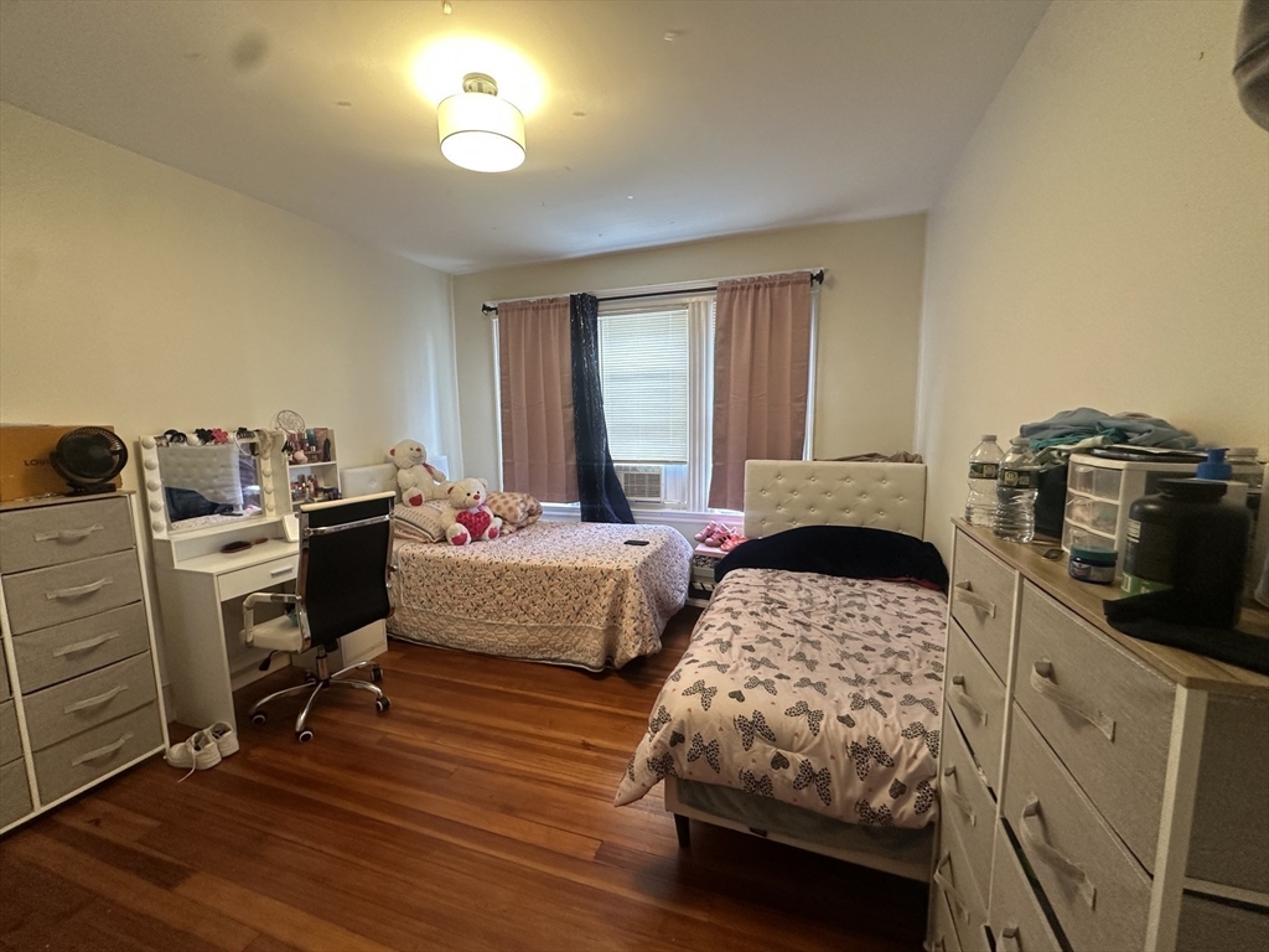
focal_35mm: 14
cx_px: 634
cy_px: 476
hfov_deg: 102.1
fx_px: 513
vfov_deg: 85.7
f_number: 2.2
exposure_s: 1/60
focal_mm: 2.22
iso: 200
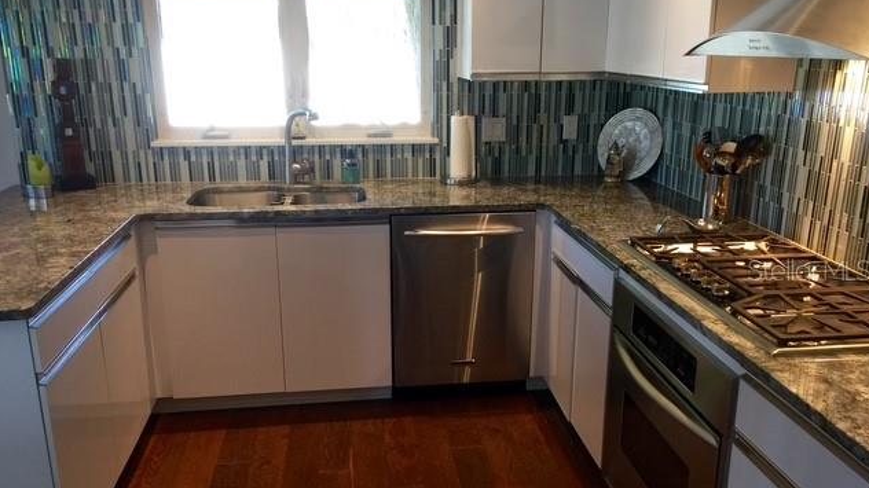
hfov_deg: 61.0
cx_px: 437
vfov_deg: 36.6
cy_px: 269
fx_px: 737
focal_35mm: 32
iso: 32
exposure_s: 1/15
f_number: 2.2
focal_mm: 4.15
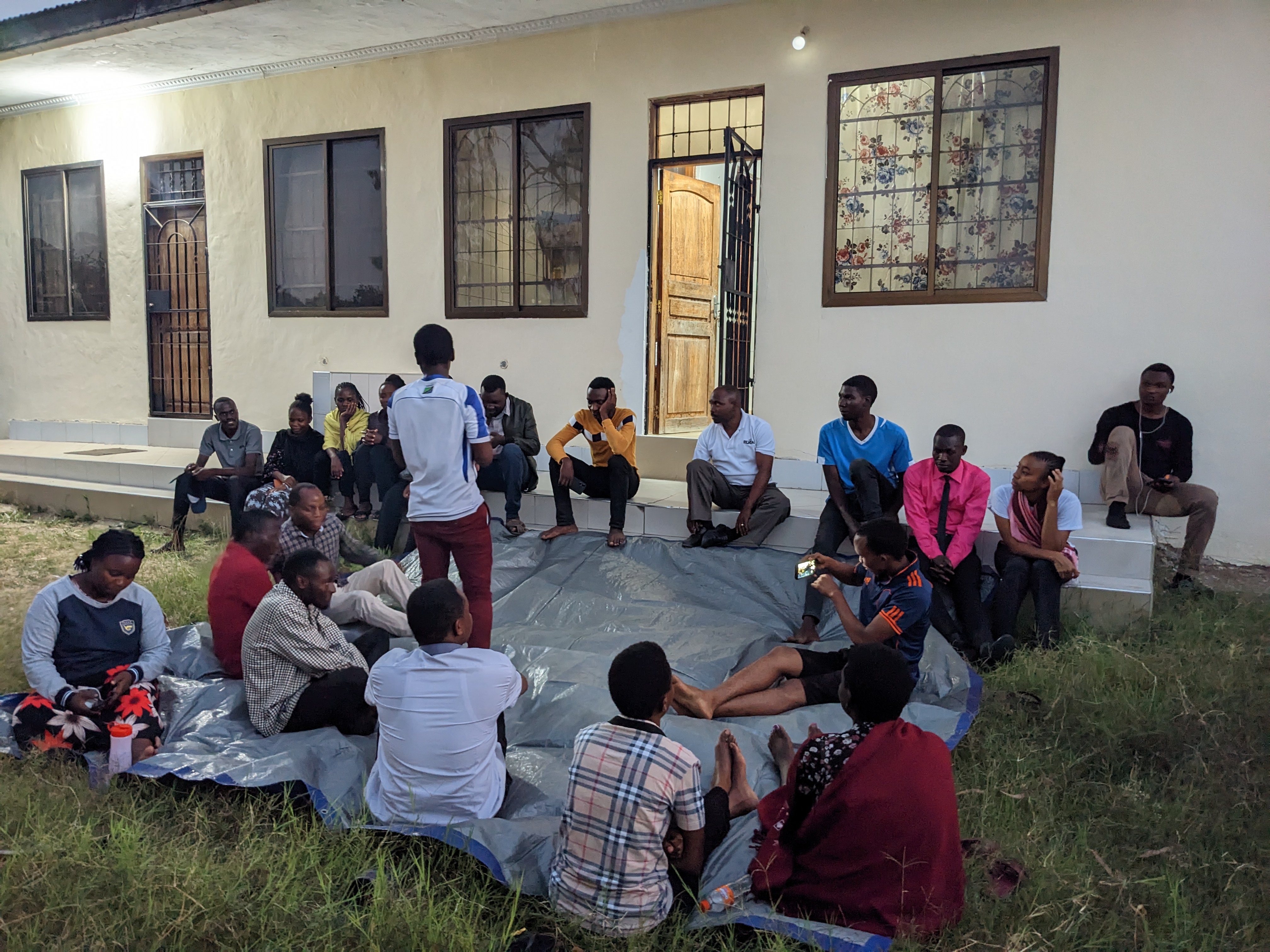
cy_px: 476
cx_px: 635
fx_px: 991
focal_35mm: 27
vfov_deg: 51.4
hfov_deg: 65.3
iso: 436
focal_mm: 4.38
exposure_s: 1/16.7
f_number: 1.73
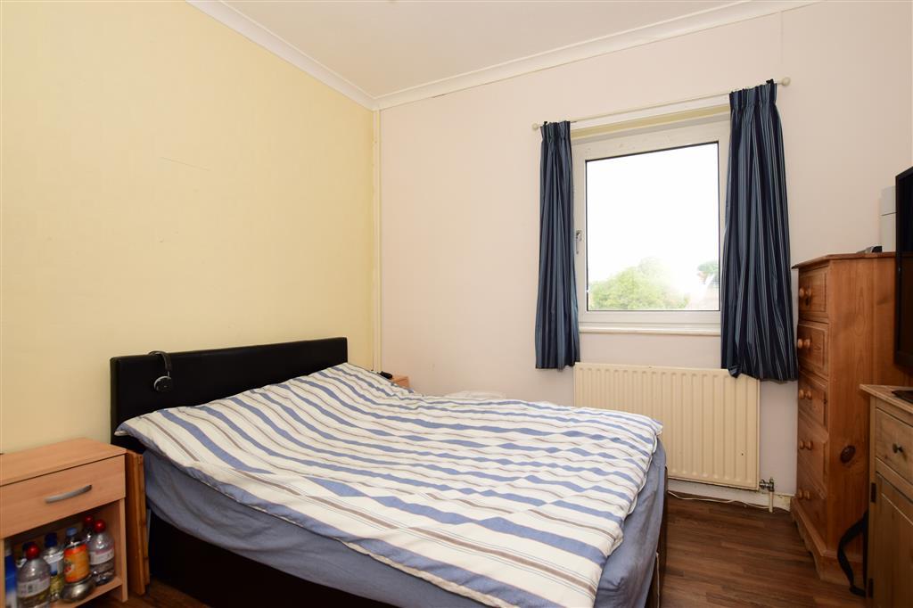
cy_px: 304
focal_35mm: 17
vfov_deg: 69.6
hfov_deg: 92.5
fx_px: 437
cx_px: 456
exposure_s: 1/125
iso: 400
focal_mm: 11.5
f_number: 9
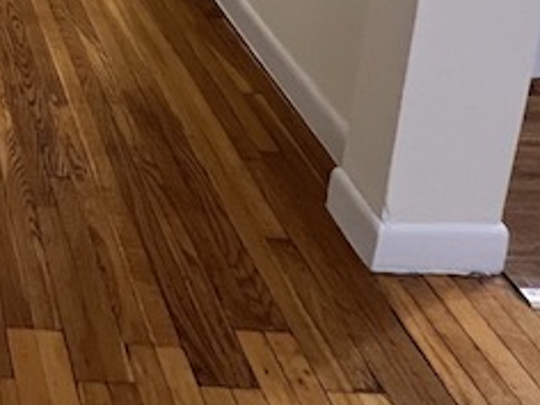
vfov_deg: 22.8
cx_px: -140
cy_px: -279
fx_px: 686
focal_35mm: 44
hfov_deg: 33.2
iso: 320
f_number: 1.8
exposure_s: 1/60
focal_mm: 1.57
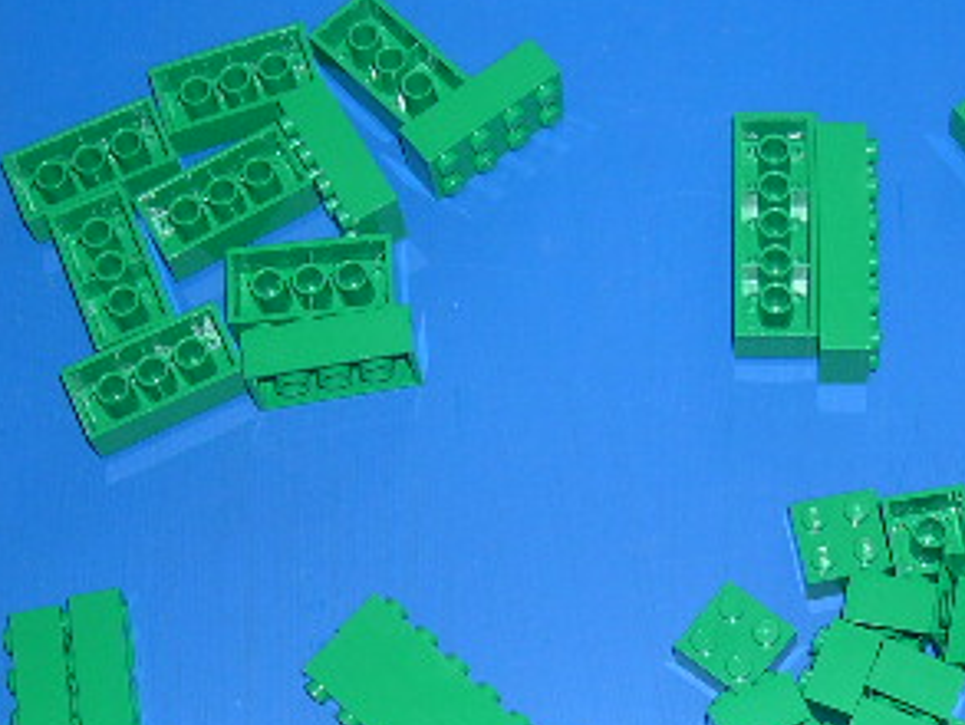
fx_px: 2315
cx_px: 708
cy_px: 692
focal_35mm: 83
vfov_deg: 17.5
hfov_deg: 23.3
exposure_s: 1/60
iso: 100
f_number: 2.8
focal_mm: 8
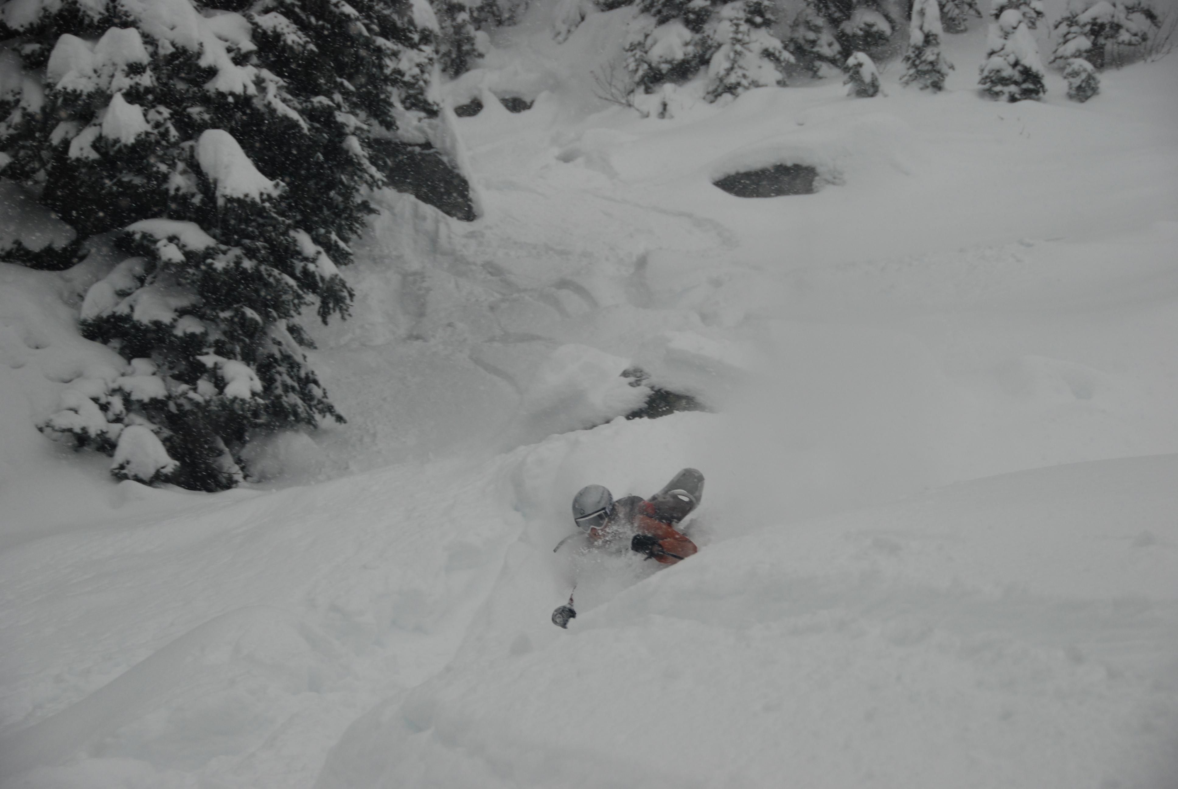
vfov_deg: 14.1
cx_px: 589
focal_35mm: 98
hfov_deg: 20.9
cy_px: 394
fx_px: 3194
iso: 200
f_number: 5
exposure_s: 1/320
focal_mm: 65
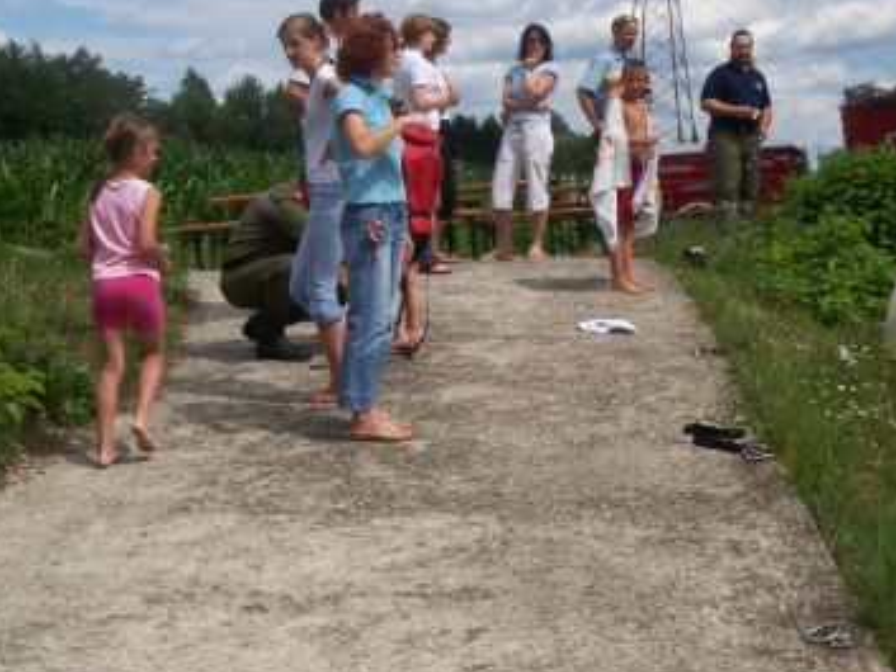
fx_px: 1916
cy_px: 322
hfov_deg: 26.3
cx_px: 539
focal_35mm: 74
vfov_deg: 19.9
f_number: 7.1
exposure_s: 1/250
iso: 64
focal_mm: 8
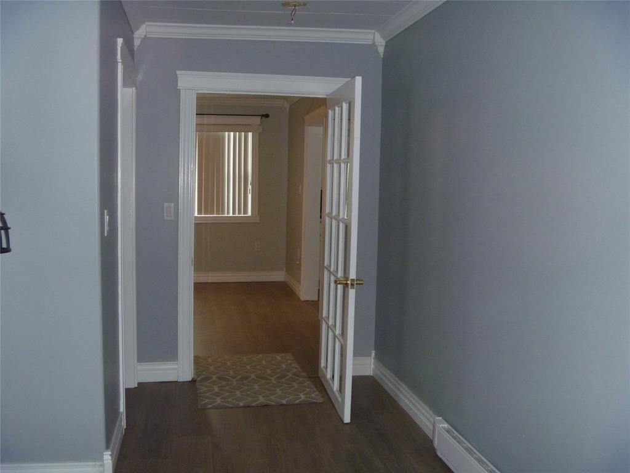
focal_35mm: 35
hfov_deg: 52.6
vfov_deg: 40.7
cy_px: 236
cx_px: 315
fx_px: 637
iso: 250
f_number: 3.5
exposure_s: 1/30
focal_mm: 6.3
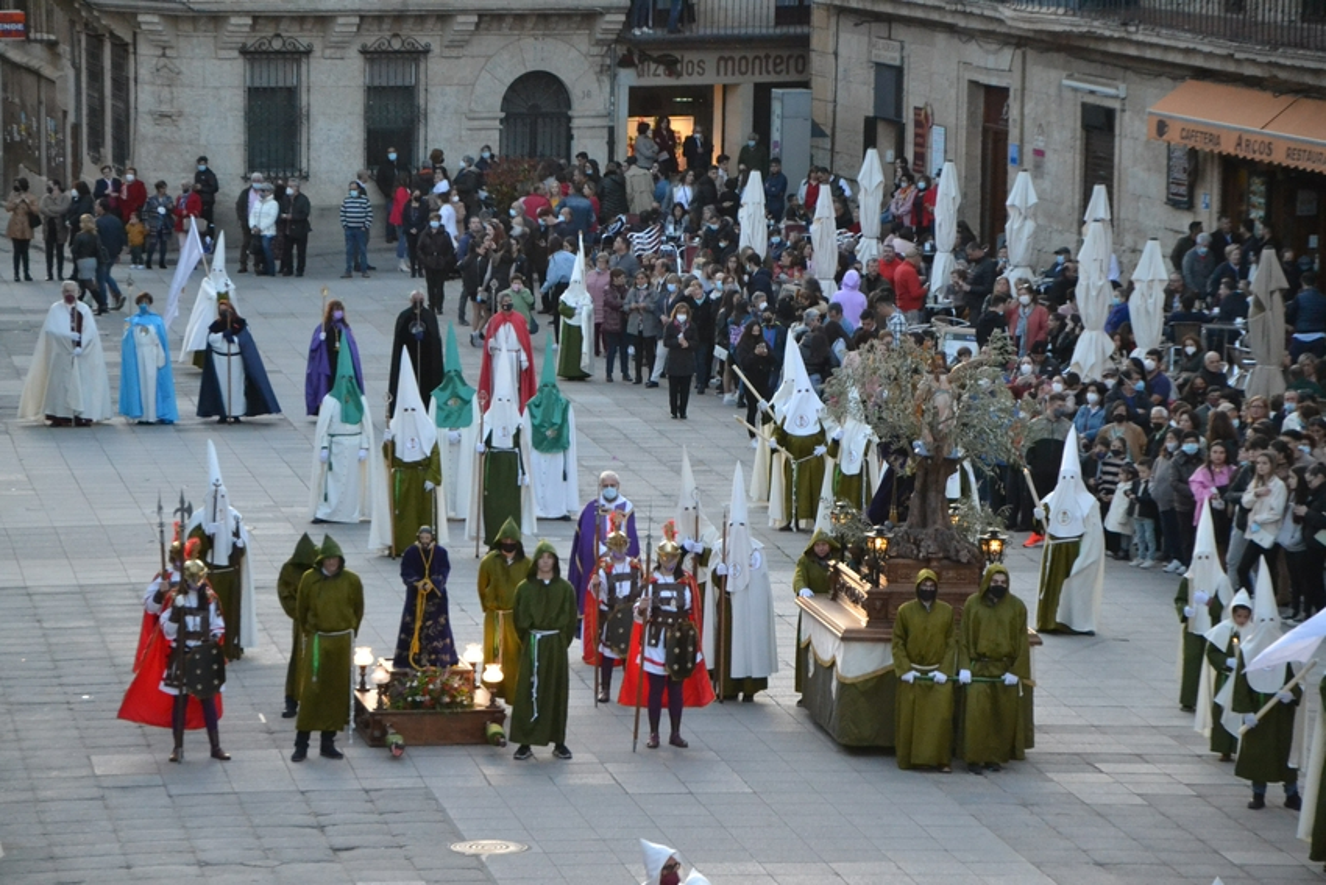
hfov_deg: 13.0
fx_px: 5802
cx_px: 663
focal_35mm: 158
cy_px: 442
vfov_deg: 8.7
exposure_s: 1/250
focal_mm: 105
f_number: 5.6
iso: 3200
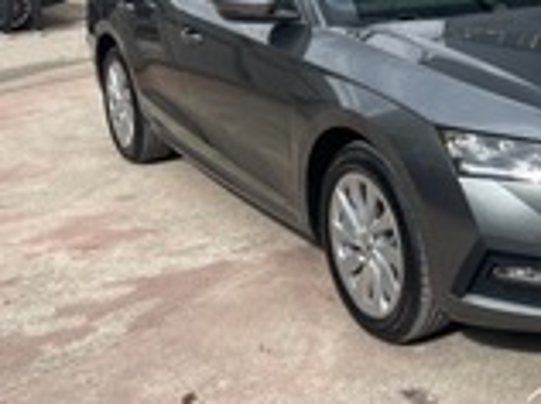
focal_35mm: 57
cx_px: 507
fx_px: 889
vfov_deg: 25.1
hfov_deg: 31.9
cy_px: 72
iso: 32
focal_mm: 5.1
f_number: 1.6
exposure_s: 1/1475
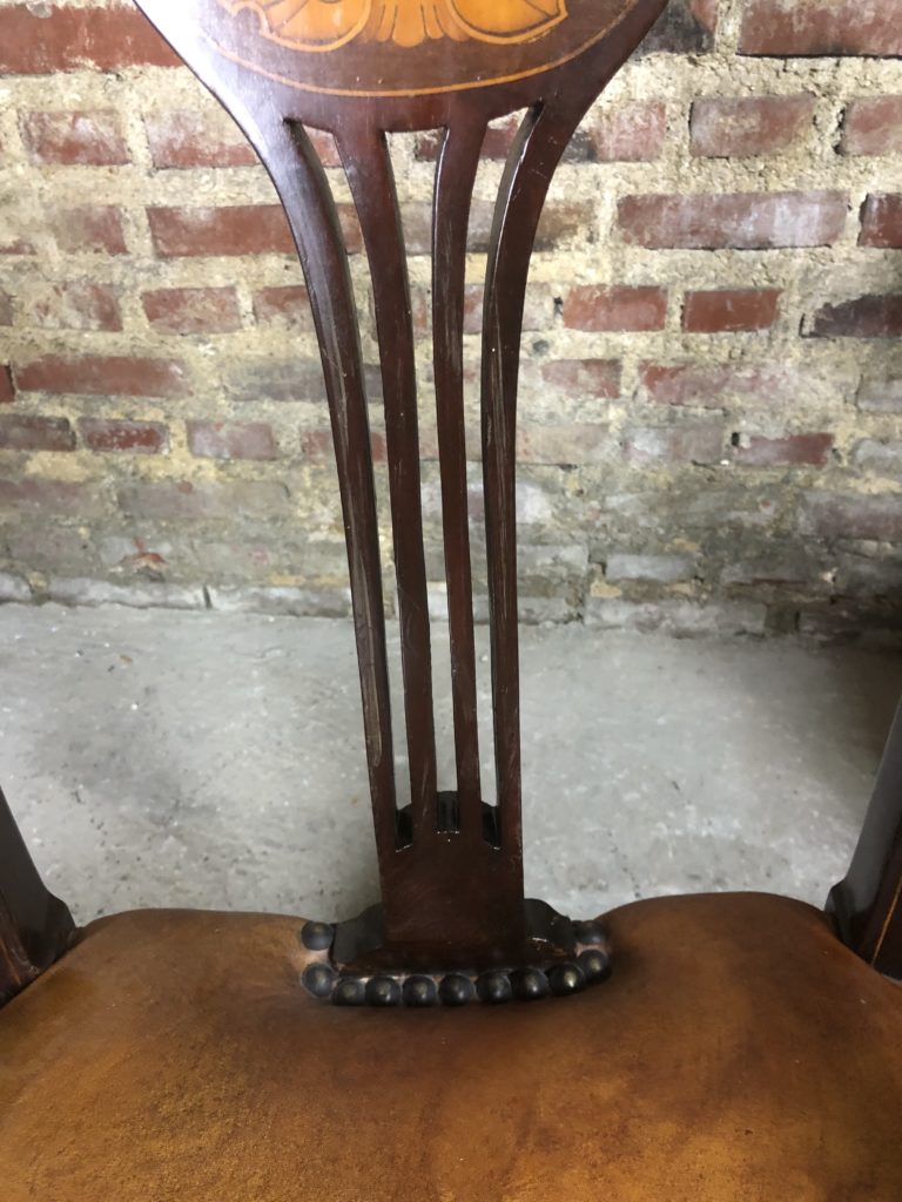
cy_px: 601
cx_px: 451
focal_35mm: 28
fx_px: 973
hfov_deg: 49.7
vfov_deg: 63.4
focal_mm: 4
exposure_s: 1/8
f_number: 1.8
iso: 80
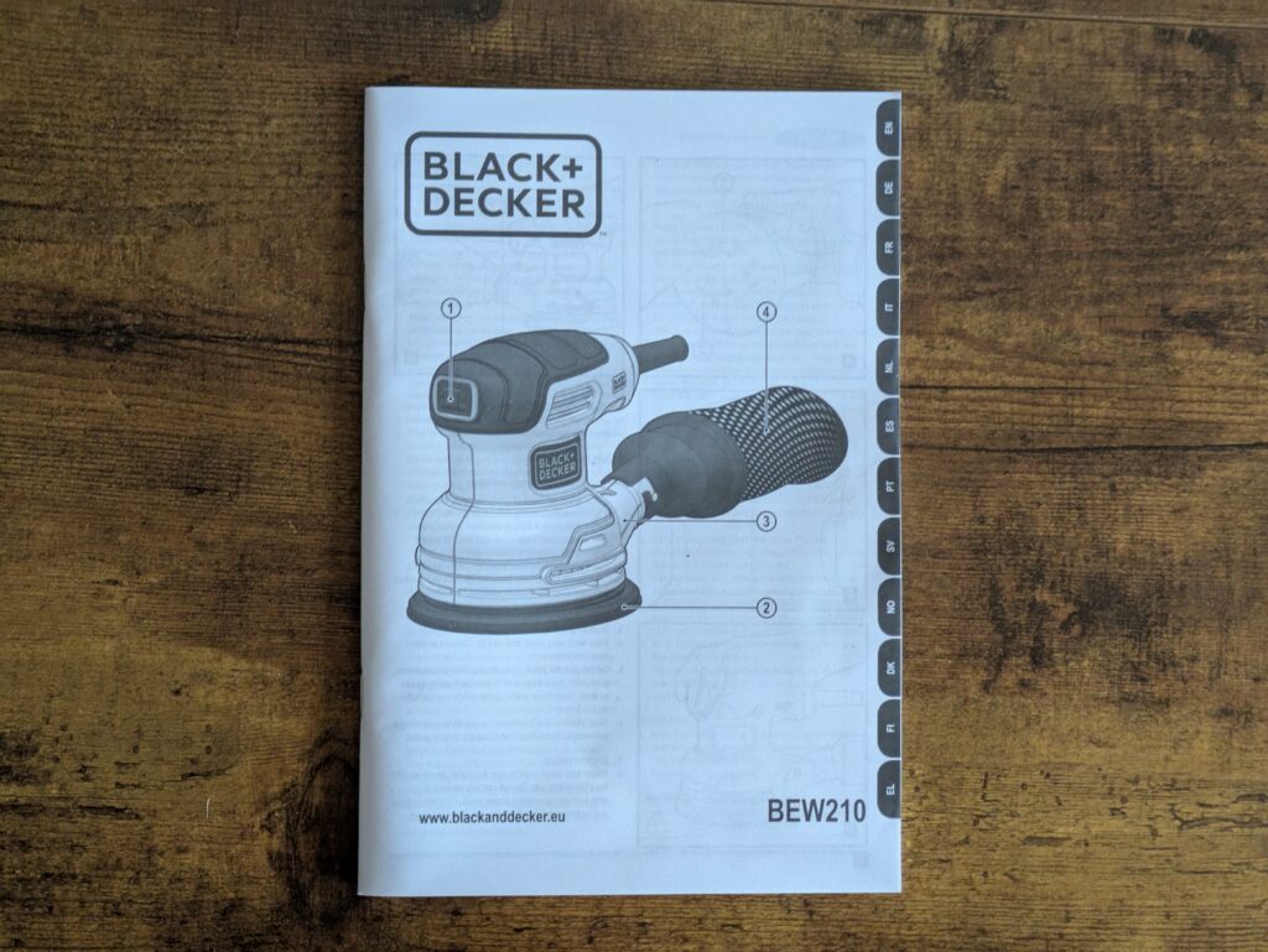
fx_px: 1869
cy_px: 476
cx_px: 634
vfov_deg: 28.6
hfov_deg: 37.5
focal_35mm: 51
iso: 360
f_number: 1.89
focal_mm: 5.43
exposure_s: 1/25
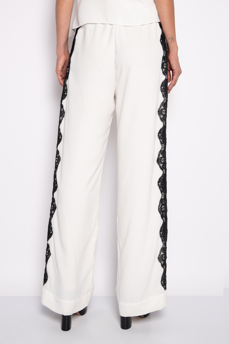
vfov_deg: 44.5
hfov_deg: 30.5
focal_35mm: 44
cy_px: 172
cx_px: 114
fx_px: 420
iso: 200
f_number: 8
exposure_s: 1/160
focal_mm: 44
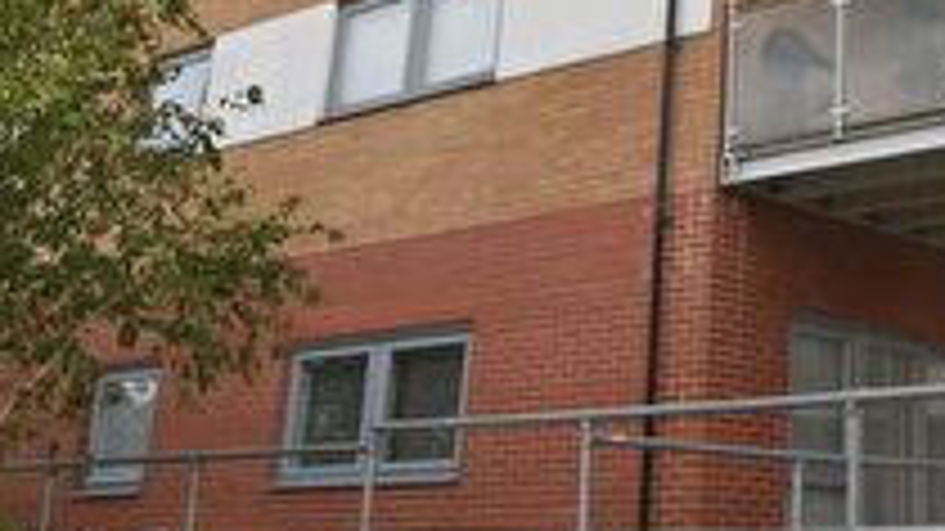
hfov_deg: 31.4
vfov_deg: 18.2
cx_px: 891
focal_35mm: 63
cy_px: -83
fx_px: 1578
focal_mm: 12
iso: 100
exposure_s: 1/200
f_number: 7.1
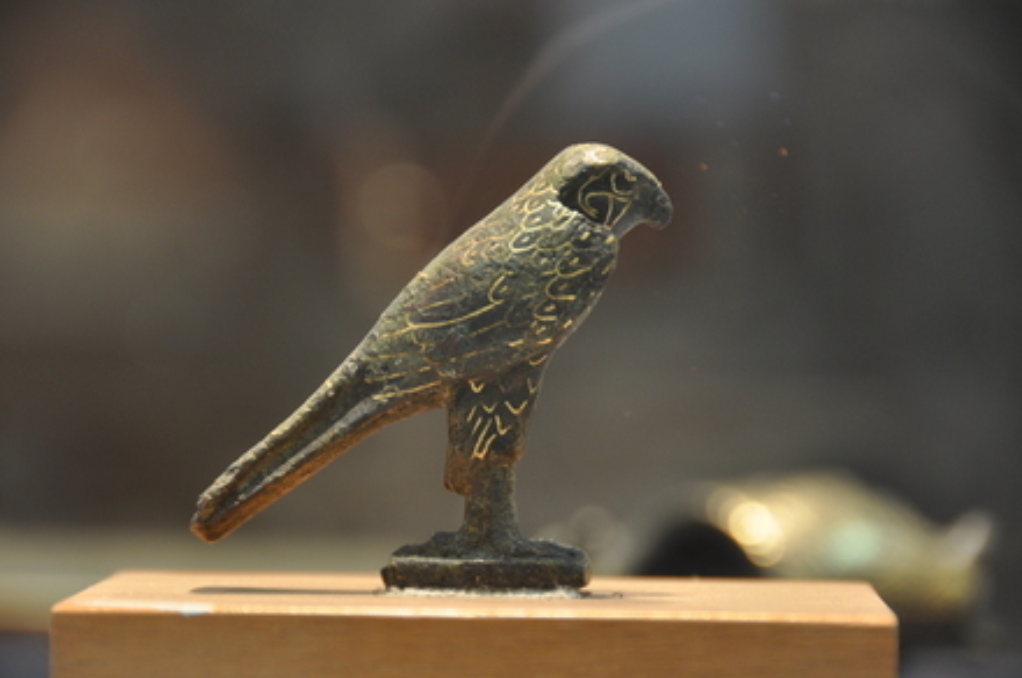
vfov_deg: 5.4
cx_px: 511
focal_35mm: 255
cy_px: 339
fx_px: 7228
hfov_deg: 8.1
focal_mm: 170
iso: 500
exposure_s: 1/8
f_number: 5.6
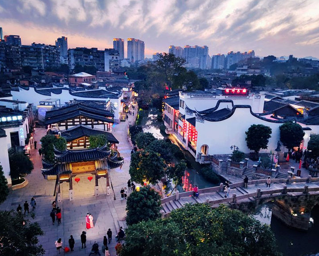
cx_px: 169
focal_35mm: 25
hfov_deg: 68.0
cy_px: 133
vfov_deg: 56.8
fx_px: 236
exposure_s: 1/25
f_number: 1.7
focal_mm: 3.97
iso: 295
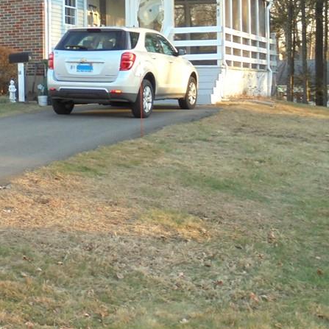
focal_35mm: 77
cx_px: -13
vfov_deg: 22.2
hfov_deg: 21.5
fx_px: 828
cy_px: 78
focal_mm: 6.9
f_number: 4.2
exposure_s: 1/60
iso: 100
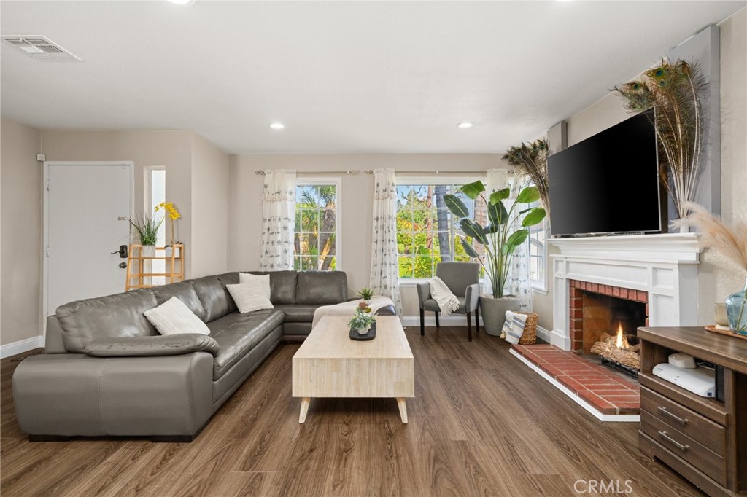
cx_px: 374
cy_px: 248
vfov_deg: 70.4
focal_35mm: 17
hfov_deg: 93.3
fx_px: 353
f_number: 7.1
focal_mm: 17
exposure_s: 1/1.25
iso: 400
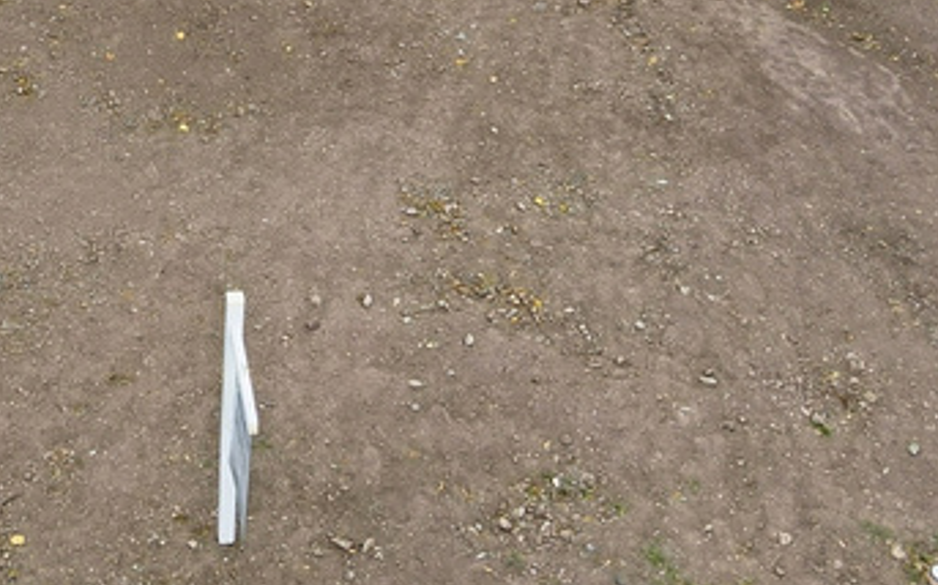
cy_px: -197
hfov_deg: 26.5
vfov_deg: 16.1
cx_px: 139
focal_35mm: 76
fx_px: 1942
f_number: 2.8
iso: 110
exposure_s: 1/180
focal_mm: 4.5
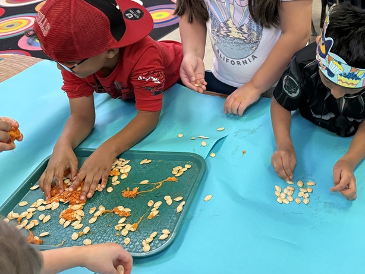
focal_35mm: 40
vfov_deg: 35.5
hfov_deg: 44.2
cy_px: 86
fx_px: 422
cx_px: 298
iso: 640
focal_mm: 6.76
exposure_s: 1/60
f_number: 1.78
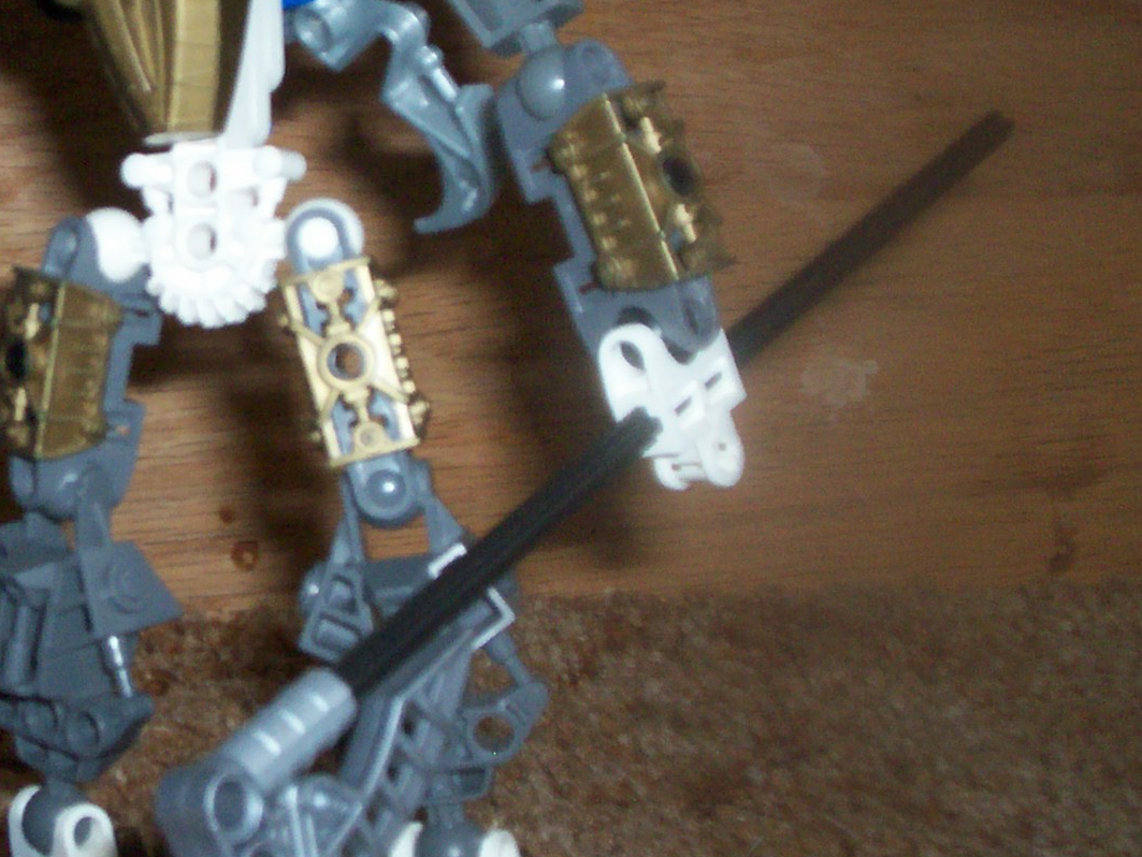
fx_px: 2574
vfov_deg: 18.8
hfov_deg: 24.1
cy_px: 237
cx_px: 62
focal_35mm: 78
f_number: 4.5
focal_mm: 5.9
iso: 140
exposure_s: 1/64
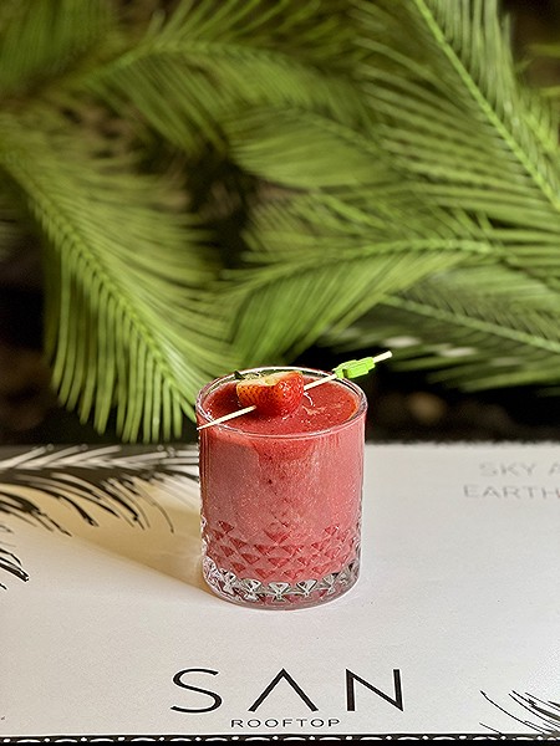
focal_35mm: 120
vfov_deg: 16.4
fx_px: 2588
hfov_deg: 12.3
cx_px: 280
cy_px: 373
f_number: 2.8
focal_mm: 15.66
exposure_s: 1/67
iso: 250
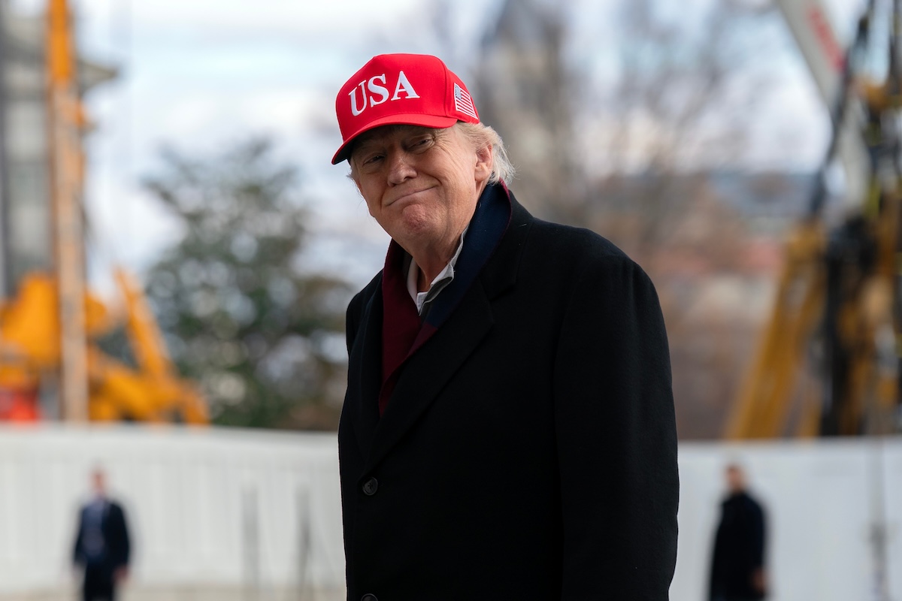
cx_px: 451
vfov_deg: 10.6
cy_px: 300
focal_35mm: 129
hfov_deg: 15.9
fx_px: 3232
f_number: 3.5
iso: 200
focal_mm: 129
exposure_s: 1/640
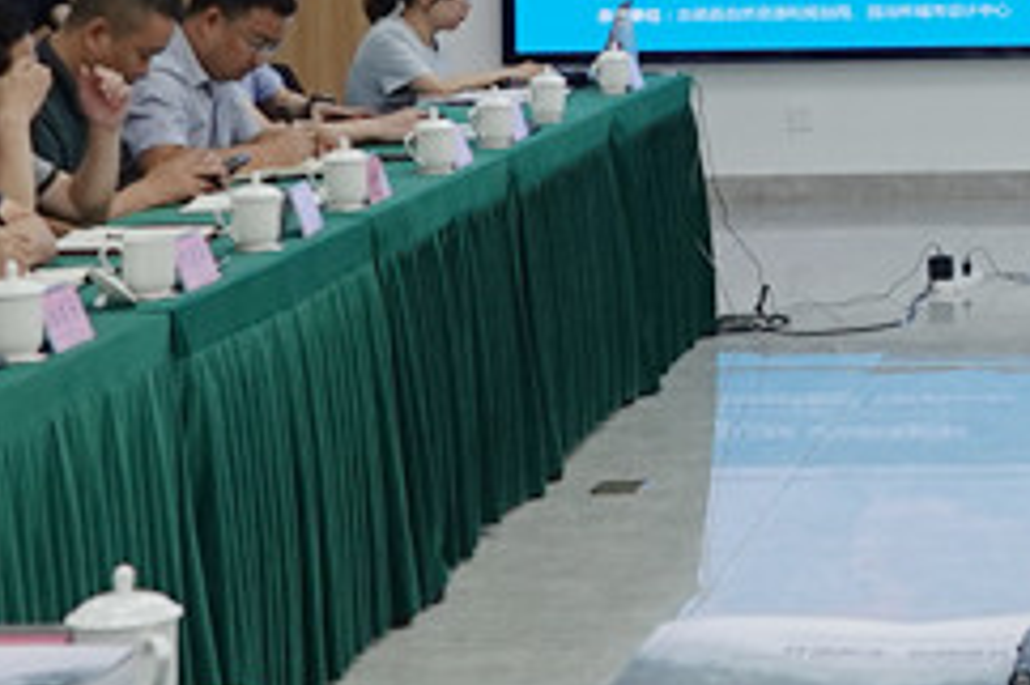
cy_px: -225
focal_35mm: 119
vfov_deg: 11.2
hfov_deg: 16.5
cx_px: 1222
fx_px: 3402
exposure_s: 1/60
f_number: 2.4
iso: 100
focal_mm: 8.8
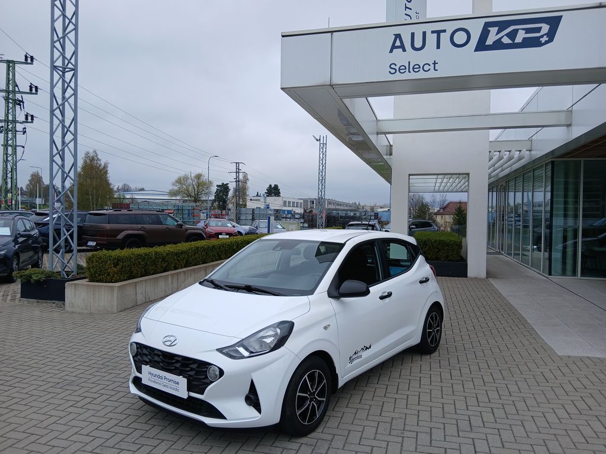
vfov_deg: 53.1
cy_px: 227
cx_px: 303
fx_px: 455
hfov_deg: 67.3
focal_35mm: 26
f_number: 1.8
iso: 20
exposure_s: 1/317
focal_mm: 3.98
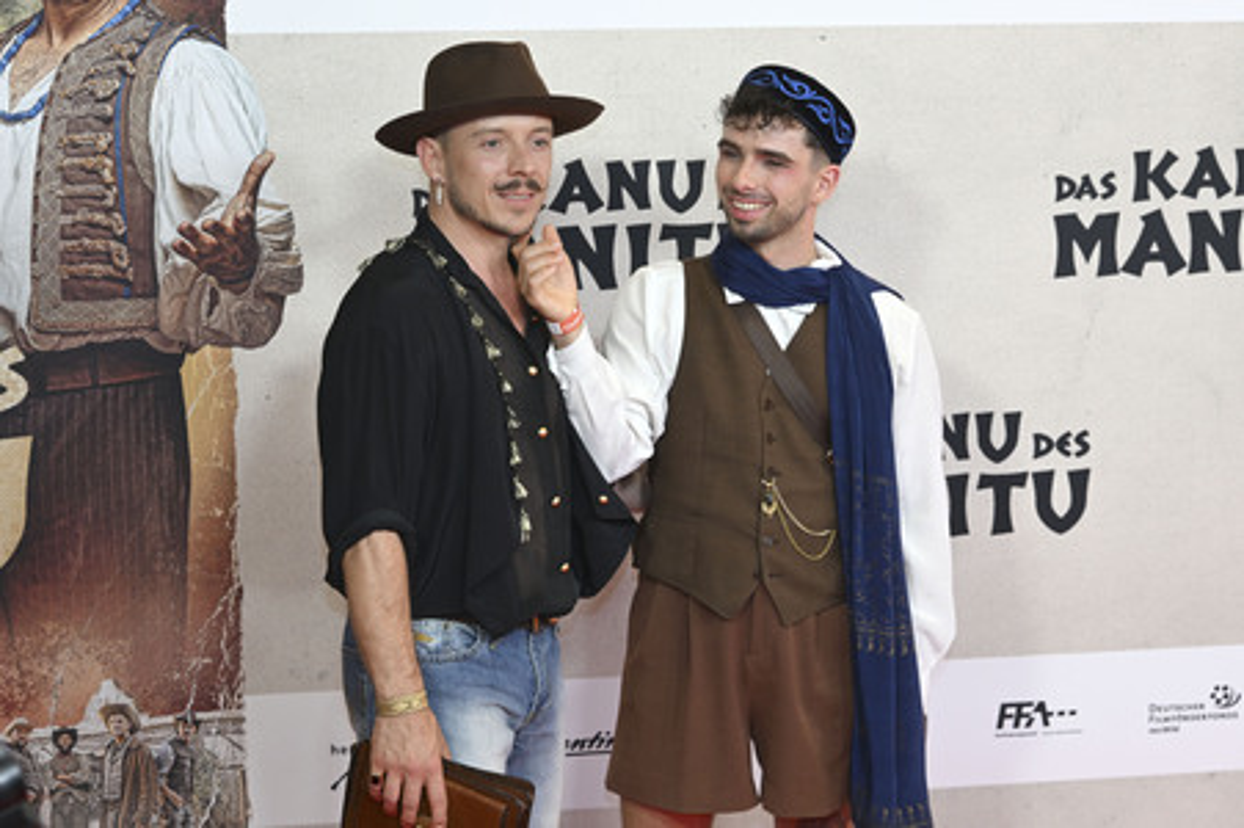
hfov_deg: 27.0
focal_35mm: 75
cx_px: 622
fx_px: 2590
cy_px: 414
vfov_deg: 18.2
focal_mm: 75
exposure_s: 1/160
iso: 800
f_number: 5.6
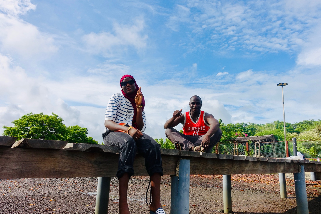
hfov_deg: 73.7
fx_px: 214
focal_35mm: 24
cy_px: 107
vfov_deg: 53.1
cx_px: 160
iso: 125
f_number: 5.6
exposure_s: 1/640
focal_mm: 8.8
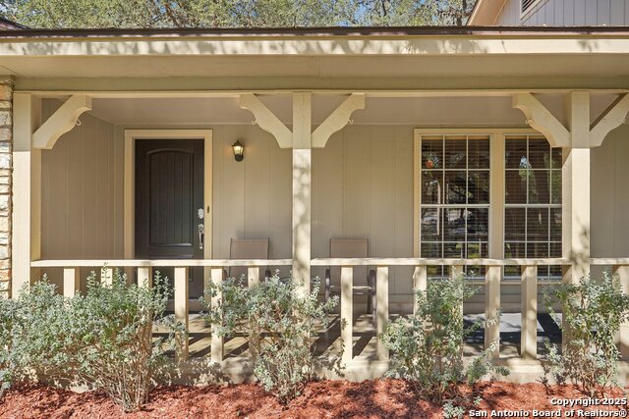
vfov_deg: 50.4
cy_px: 210
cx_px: 314
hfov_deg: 70.4
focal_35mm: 26
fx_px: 446
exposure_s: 1/100
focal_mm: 25.5
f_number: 8
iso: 100
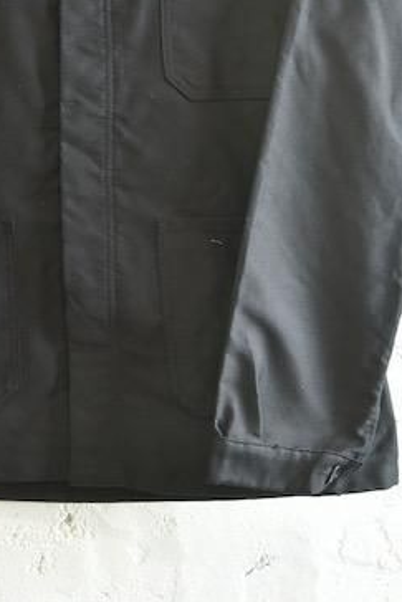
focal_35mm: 91
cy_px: 103
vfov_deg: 22.0
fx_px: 1523
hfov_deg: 14.9
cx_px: 76
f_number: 4.5
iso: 800
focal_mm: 44
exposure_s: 1/50
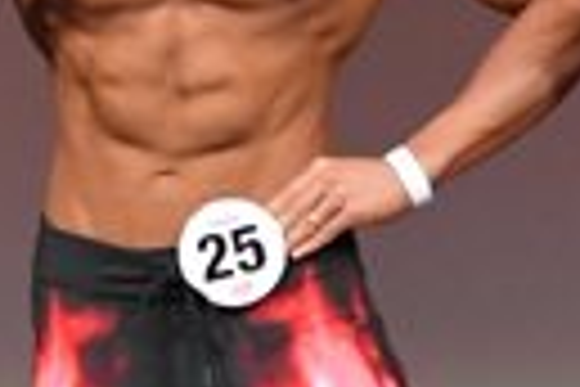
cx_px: -537
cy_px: 256
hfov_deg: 1.1
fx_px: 29014
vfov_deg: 0.8
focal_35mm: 1801
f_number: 5.6
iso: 4000
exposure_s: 1/400
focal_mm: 200
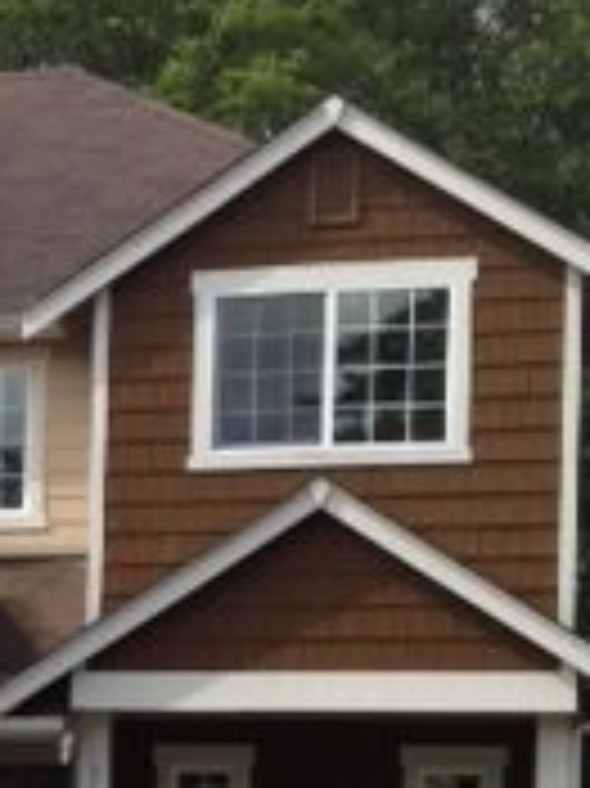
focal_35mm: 128
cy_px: 838
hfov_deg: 10.9
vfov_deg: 15.1
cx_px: -419
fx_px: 2912
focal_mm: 4.28
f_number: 2.4
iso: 50
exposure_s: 1/863
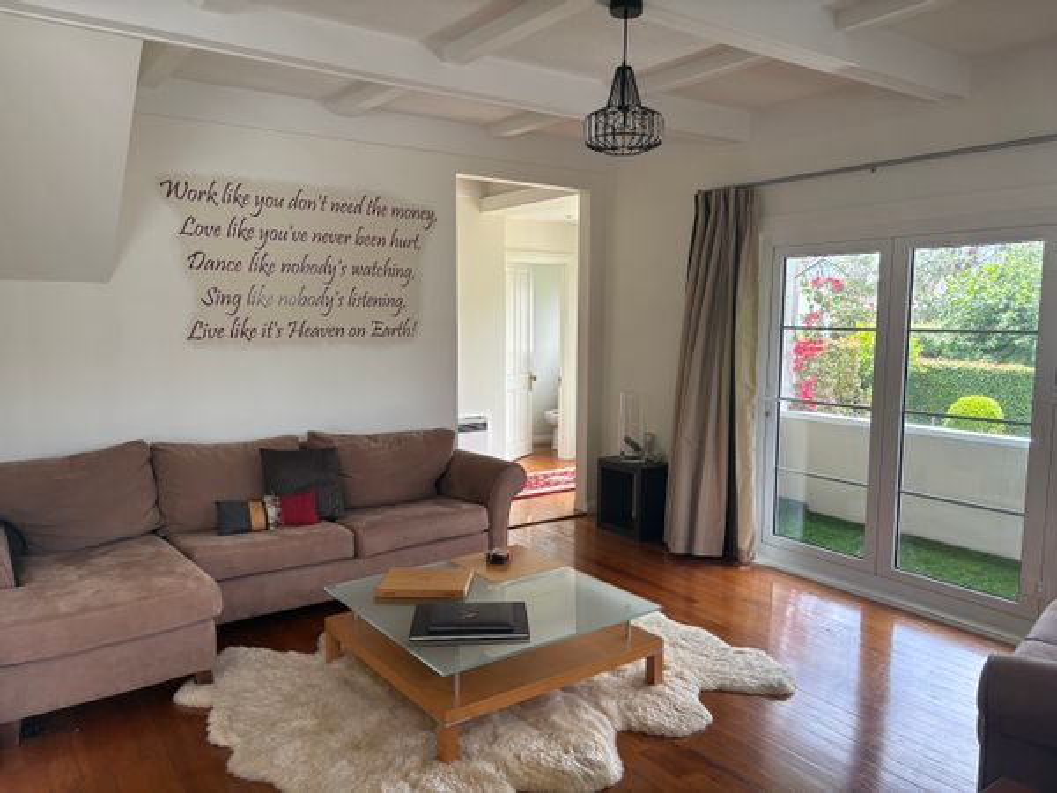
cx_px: 528
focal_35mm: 26
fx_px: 794
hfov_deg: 67.3
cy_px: 396
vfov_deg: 53.1
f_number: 1.6
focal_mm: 5.96
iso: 64
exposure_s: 1/140
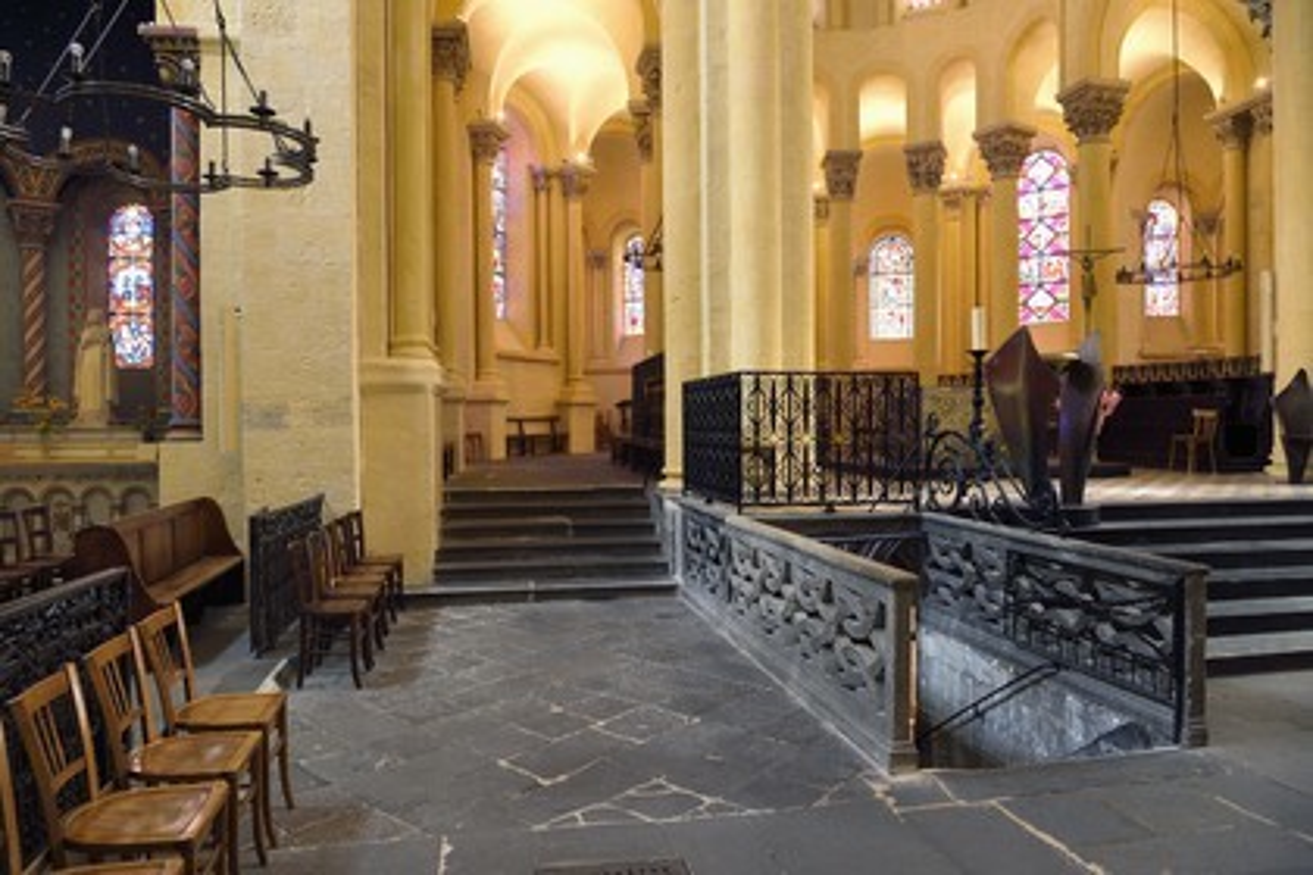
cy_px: 438
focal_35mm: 24
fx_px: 875
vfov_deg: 53.1
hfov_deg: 73.7
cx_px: 656
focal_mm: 24
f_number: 8
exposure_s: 1/10
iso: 1600
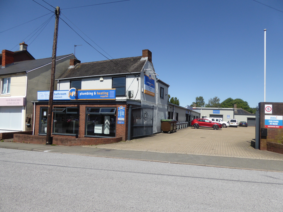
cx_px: 142
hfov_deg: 69.4
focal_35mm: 25
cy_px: 106
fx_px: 204
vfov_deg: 54.9
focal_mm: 4.3
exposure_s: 1/1300
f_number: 3.3
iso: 100
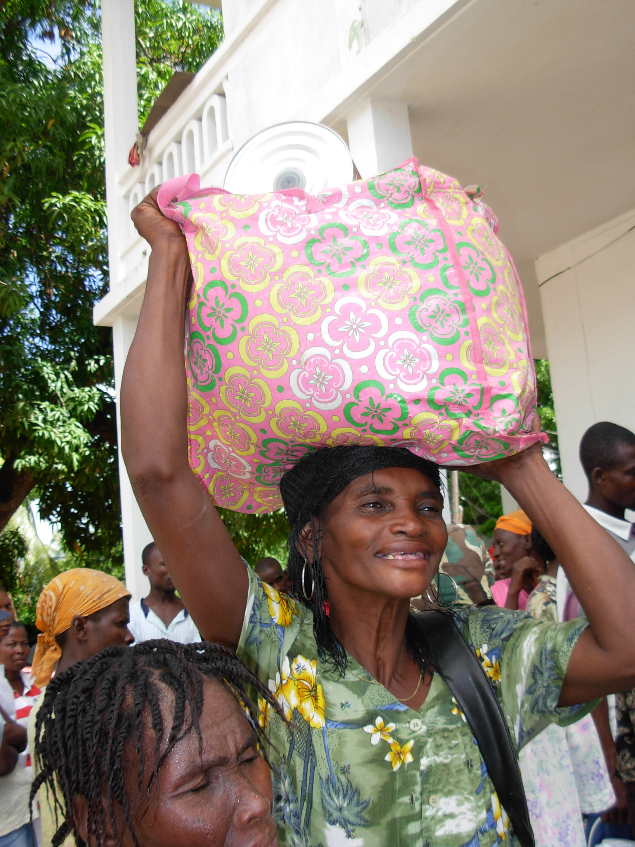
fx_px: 1101
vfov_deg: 42.1
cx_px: 318
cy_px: 424
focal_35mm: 45
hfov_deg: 32.2
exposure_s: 1/332
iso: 79
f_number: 3.1
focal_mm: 7.5
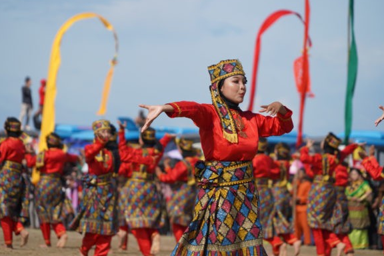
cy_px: 125
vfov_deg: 5.5
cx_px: 187
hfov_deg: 8.2
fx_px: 2666
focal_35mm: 250
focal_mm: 240
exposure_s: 1/400
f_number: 6.3
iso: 100
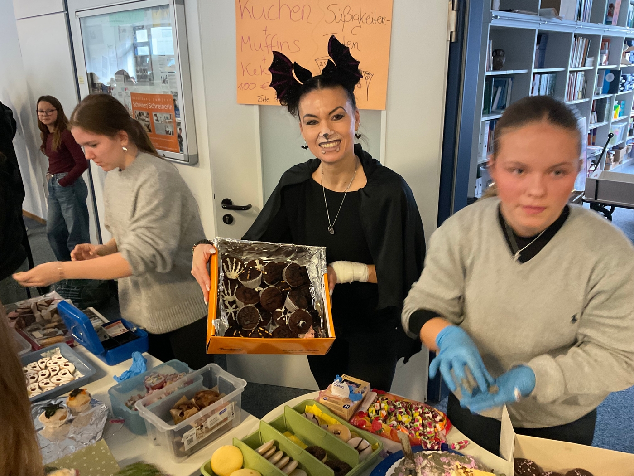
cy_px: 238
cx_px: 317
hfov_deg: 61.7
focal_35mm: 29
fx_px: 531
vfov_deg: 48.2
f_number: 1.8
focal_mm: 3
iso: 320
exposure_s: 1/33
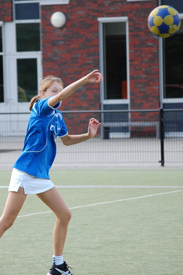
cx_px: 92
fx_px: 1261
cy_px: 138
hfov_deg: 8.3
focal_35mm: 165
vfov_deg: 12.5
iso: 640
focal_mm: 110
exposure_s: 1/500
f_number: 4.8
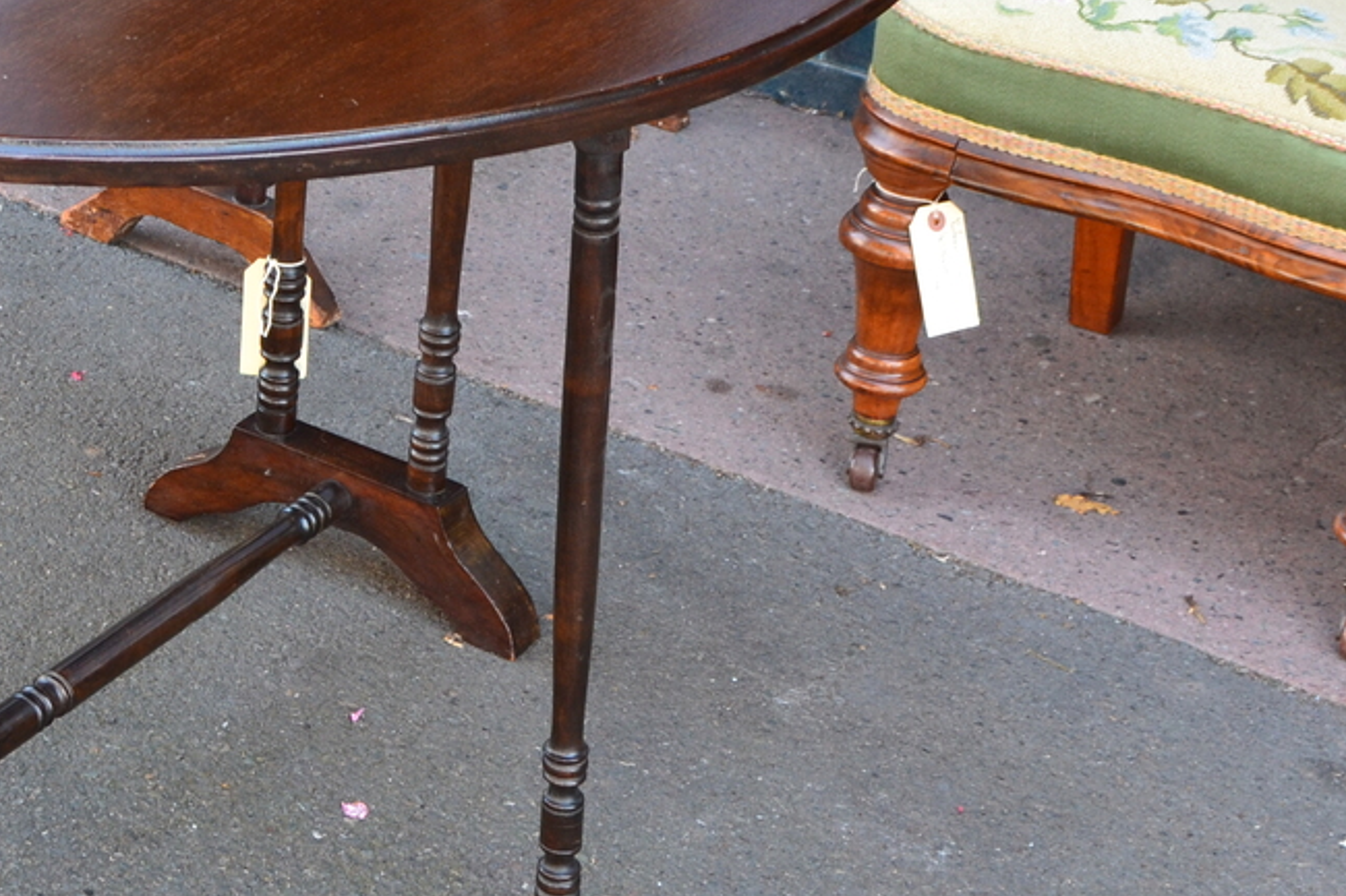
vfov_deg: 14.2
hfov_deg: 20.7
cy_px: 247
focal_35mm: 96
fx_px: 3588
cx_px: 60
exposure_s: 1/30
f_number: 7.1
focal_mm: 26
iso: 400
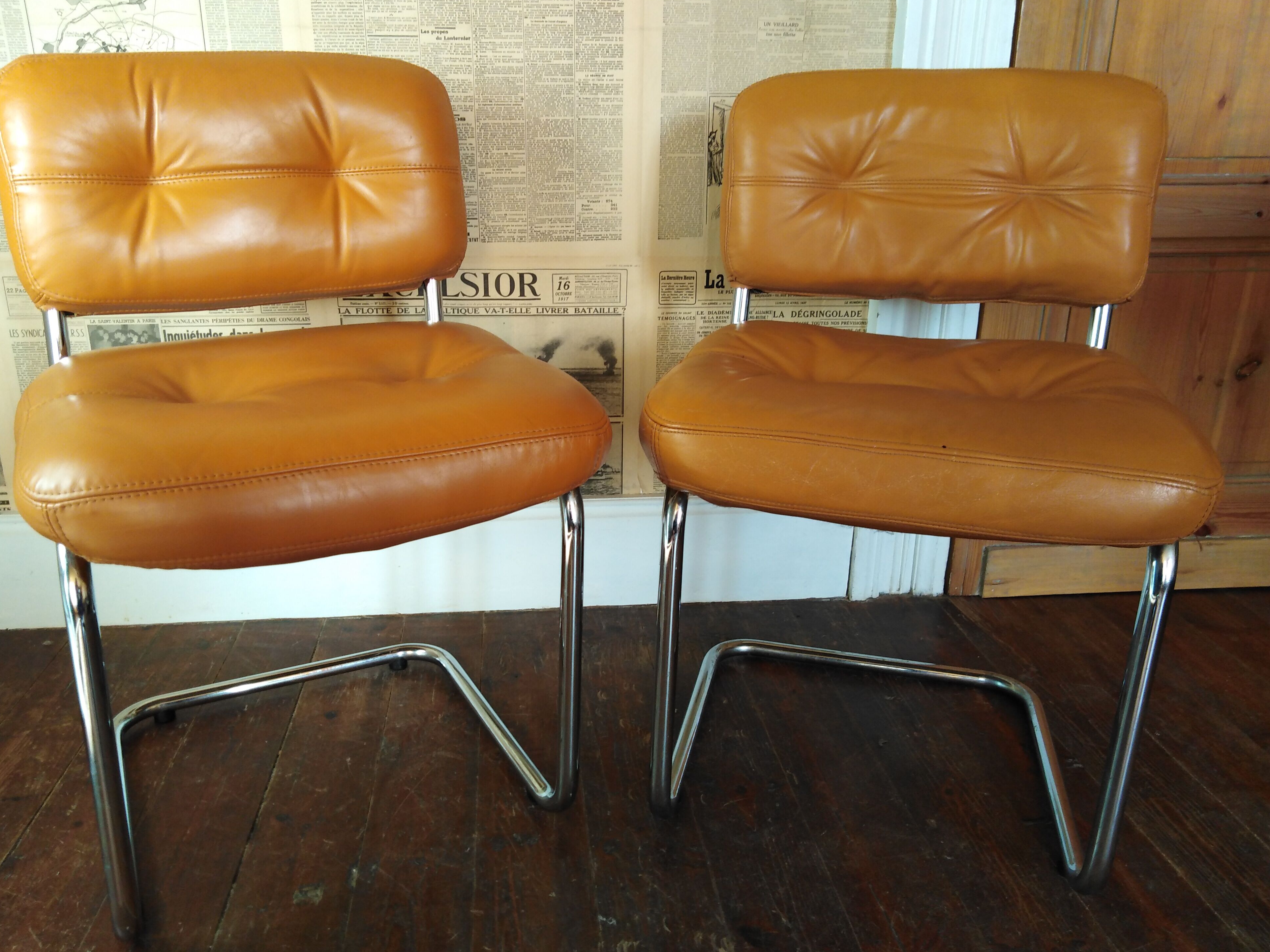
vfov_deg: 51.4
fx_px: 991
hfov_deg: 65.3
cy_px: 468
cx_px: 600
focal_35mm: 27
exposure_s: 1/30
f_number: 2.2
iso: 147
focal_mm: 3.46
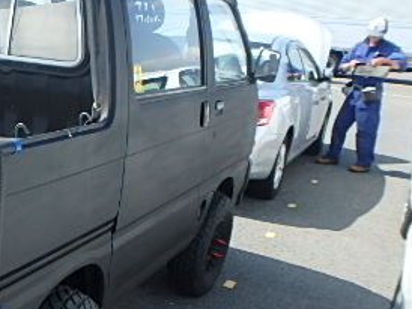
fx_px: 584
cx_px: -51
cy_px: 165
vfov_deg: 29.7
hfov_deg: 33.4
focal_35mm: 49
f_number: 3.5
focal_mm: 3.7
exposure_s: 1/500
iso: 125
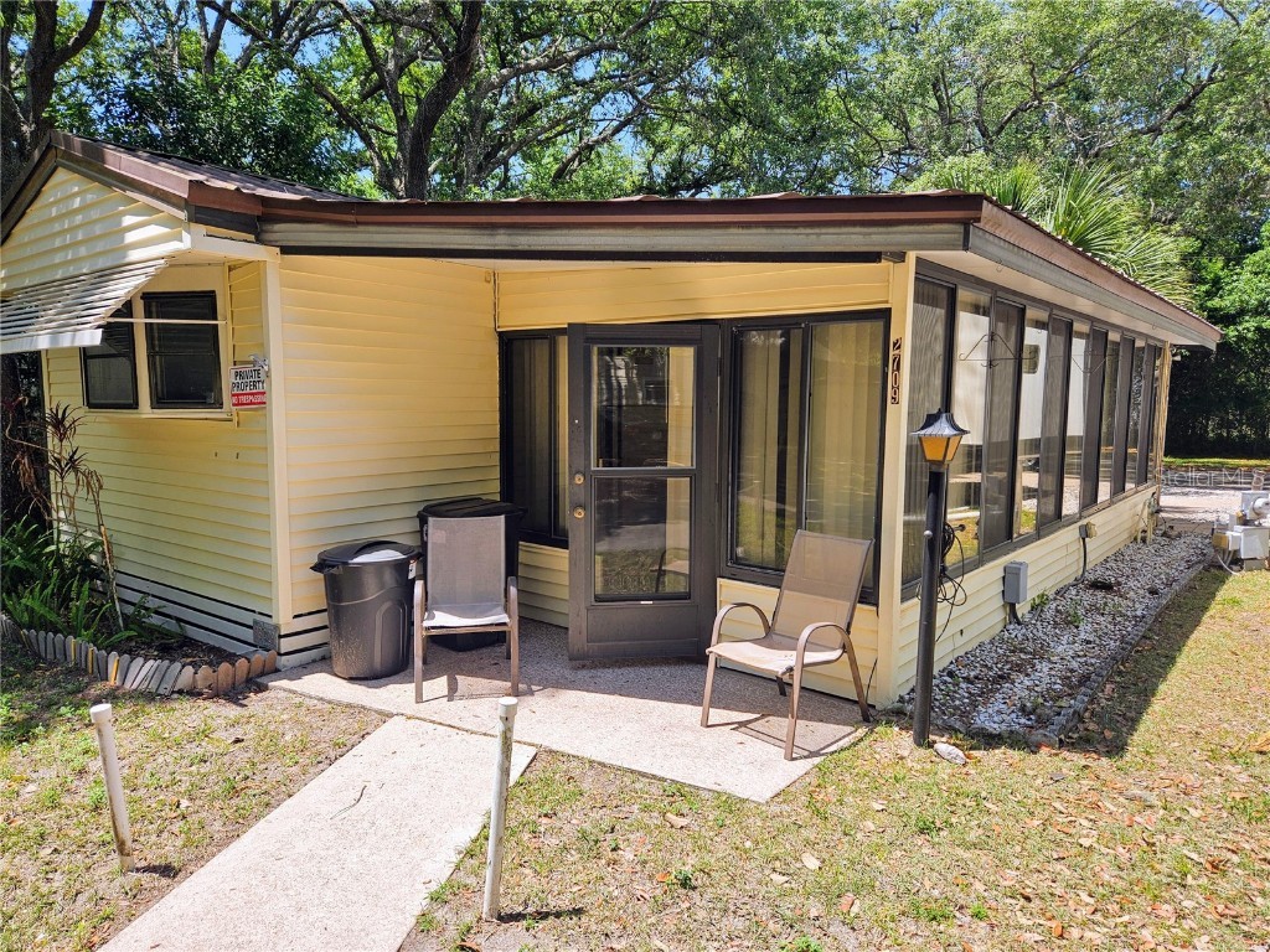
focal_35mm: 23
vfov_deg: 58.9
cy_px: 476
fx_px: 844
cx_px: 635
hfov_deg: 73.9
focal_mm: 5.4
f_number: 1.8
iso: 25
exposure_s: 1/866
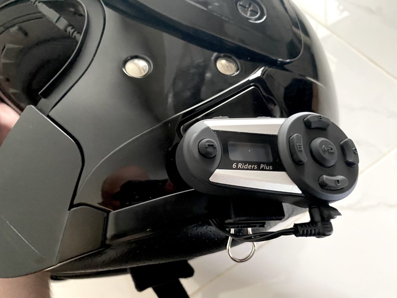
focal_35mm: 26
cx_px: 198
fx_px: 298
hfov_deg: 67.3
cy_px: 149
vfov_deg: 53.1
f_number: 1.8
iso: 640
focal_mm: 4.25
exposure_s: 1/30
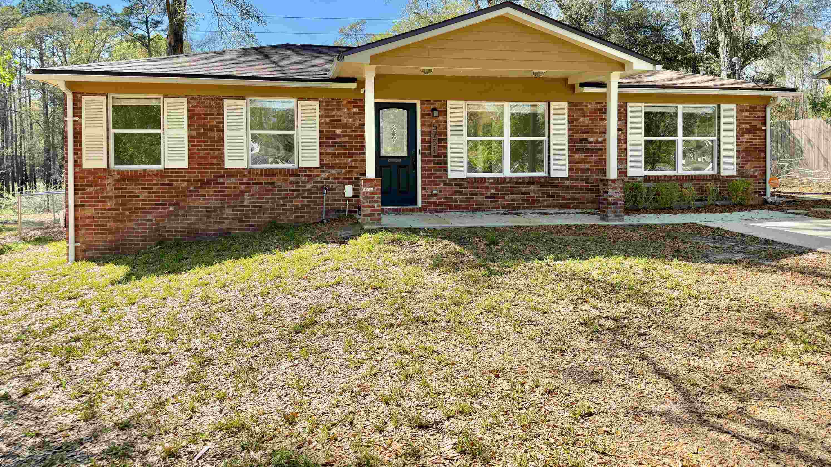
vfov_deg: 42.5
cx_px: 415
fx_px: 595
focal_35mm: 27
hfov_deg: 69.9
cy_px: 169
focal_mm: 6.76
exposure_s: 1/1192
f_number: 1.78
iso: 100
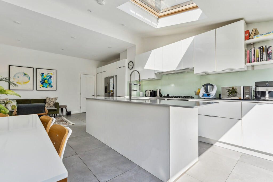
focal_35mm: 16
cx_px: 136
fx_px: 123
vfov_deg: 73.1
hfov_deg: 96.0
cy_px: 91
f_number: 9
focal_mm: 16.2
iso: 200
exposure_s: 1/160
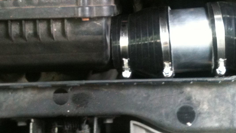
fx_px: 457
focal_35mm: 73
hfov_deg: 28.9
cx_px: 134
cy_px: -12
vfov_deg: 16.1
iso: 160
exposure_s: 1/15
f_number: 2.8
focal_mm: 3.85
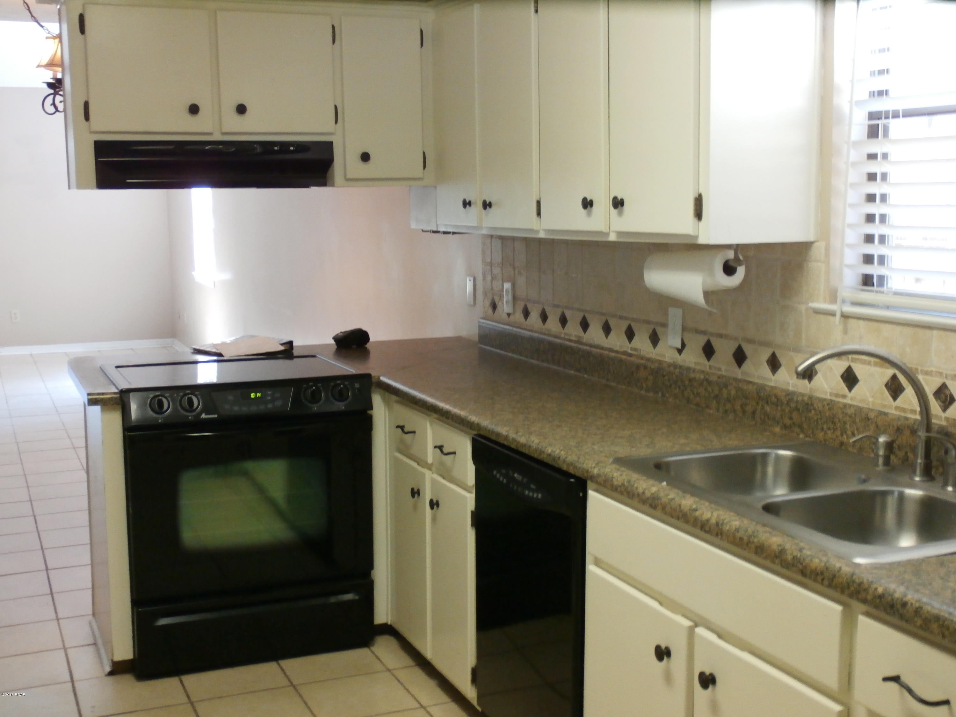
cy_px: 358
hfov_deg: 45.8
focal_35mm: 41
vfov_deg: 35.1
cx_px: 478
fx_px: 1132
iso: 400
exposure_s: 1/13
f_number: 3.6
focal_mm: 7.28
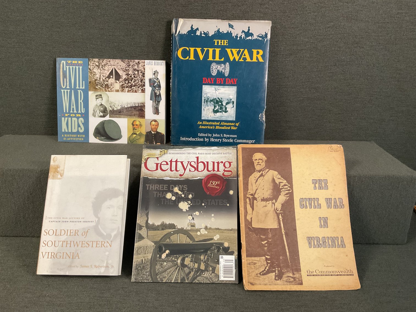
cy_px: 156
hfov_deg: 61.7
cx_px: 208
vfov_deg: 48.2
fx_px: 349
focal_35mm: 29
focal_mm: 3
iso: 200
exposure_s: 1/60
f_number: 1.8
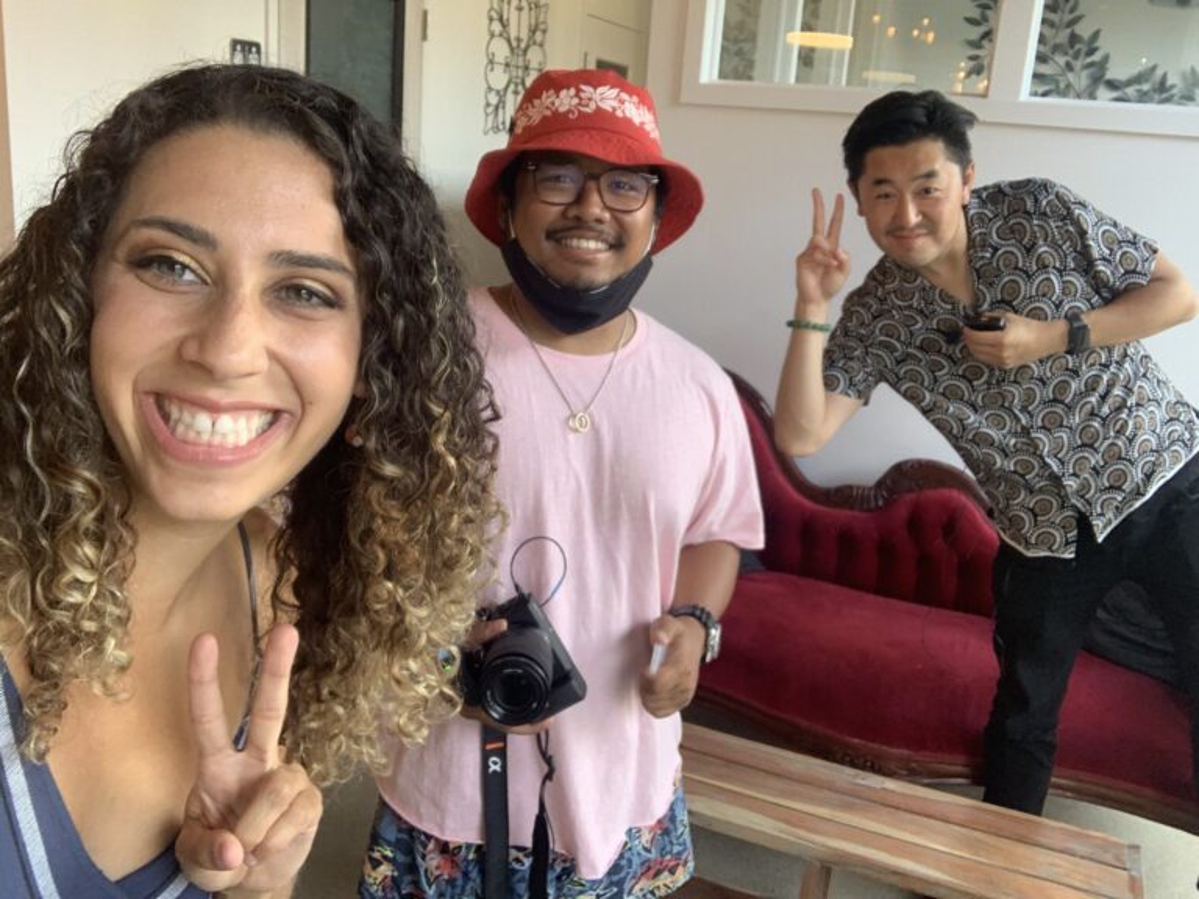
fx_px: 1108
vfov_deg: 44.2
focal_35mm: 32
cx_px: 600
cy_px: 450
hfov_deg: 56.8
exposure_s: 1/60
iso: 125
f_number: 2.2
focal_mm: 2.87
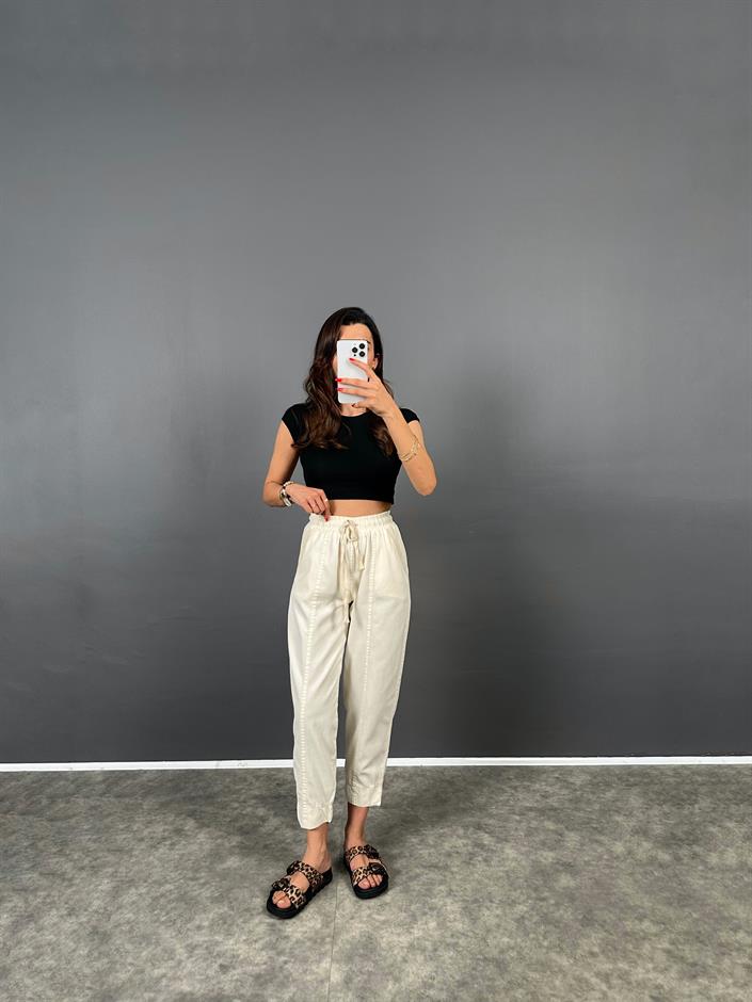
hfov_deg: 56.8
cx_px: 376
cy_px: 501
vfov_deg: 71.6
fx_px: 695
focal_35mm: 24
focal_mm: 6.86
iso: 160
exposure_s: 1/121
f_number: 1.78
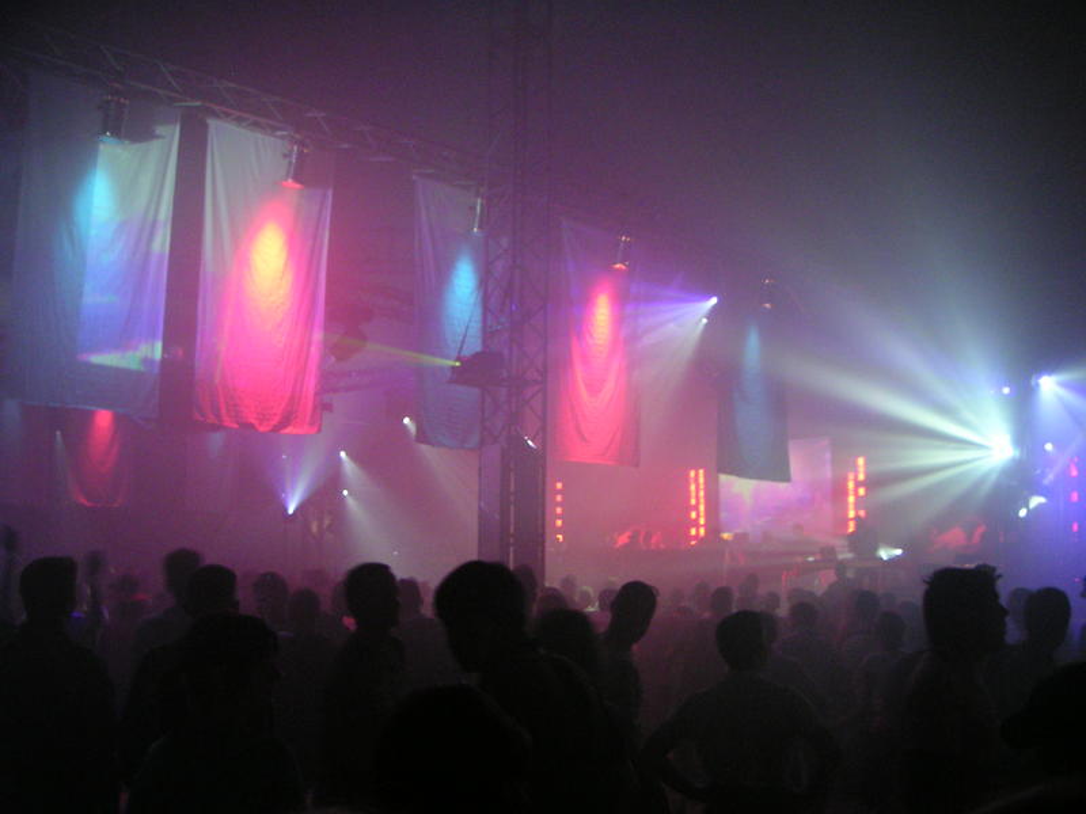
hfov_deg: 49.0
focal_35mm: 38
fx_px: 1192
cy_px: 407
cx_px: 543
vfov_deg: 37.7
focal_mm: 6
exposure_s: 1/10
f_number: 2.8
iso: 200
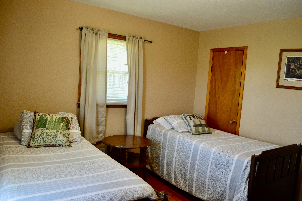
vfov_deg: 47.8
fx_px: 226
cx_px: 151
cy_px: 100
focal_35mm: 27
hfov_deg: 67.4
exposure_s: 1/40
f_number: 3.5
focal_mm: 18
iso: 400
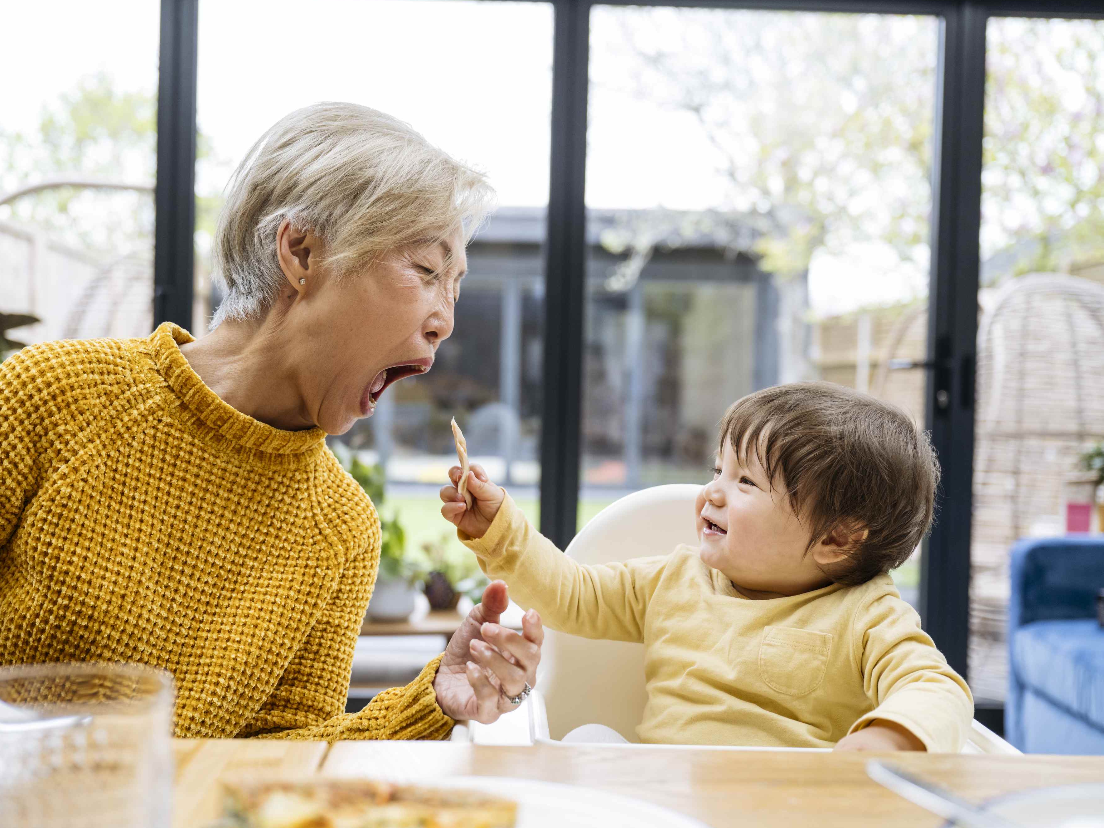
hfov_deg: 43.8
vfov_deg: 33.6
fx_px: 1371
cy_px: 418
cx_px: 512
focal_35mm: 43
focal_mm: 39
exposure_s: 1/250
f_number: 3.2
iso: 400
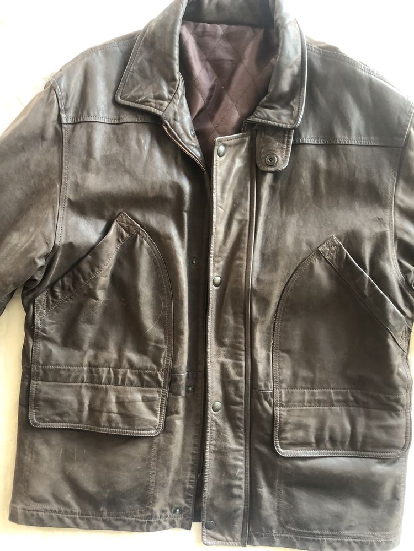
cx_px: 207
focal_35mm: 28
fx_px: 446
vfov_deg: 63.4
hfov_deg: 49.7
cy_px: 276
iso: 64
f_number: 1.8
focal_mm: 4
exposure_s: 1/17
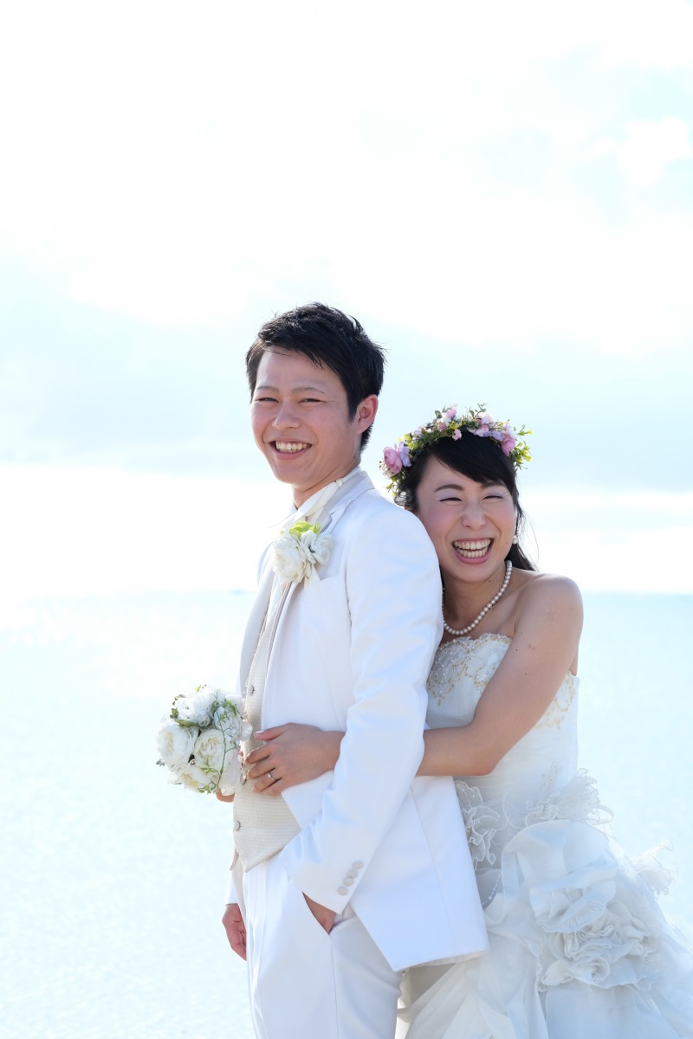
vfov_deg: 24.2
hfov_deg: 16.3
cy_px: 520
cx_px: 346
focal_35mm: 84
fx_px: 2425
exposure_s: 1/640
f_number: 4
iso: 200
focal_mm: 56
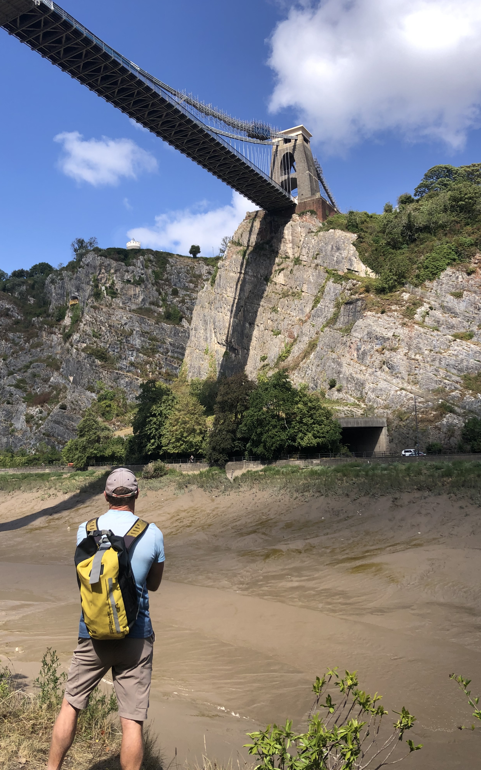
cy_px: 387
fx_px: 629
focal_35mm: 30
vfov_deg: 62.9
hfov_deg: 41.8
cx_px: 210
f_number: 1.8
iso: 20
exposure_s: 1/1297
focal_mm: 3.99
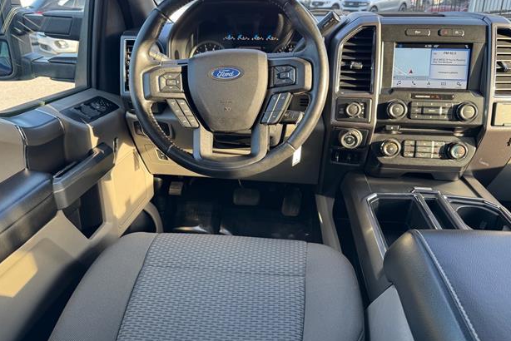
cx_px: 251
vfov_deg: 49.6
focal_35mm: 26
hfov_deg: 69.4
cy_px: 158
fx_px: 369
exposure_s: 1/121
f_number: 1.78
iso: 80
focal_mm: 6.76
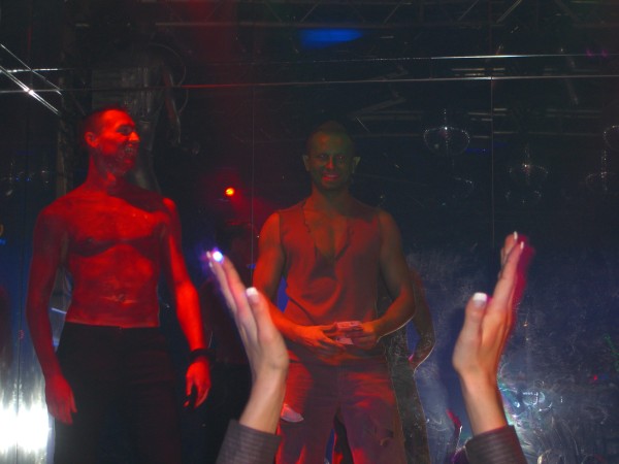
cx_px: 310
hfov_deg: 24.4
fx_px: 1431
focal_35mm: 80
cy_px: 232
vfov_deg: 18.4
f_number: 4.4
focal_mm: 16.6
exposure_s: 1/60
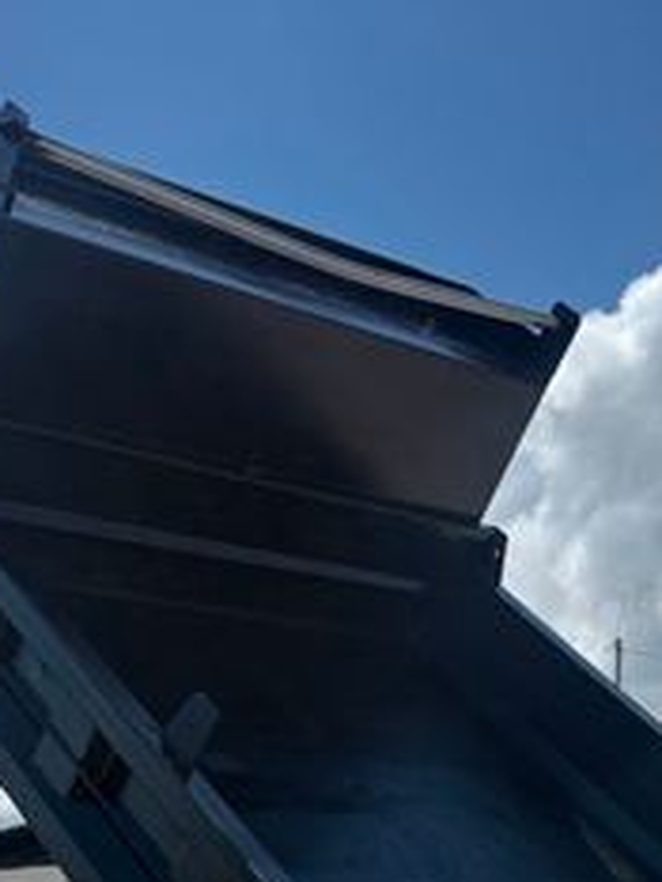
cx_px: 375
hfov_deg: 22.3
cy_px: 905
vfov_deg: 27.5
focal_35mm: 66
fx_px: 1681
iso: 80
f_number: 1.78
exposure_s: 1/9091
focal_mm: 6.76
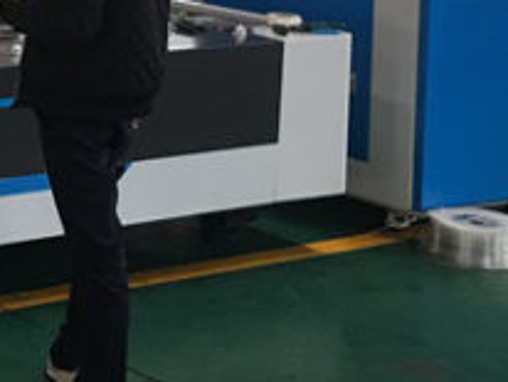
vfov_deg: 13.2
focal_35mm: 108
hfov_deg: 16.6
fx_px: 1587
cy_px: -126
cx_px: -247
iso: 50
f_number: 2.2
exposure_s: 1/33
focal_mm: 4.15
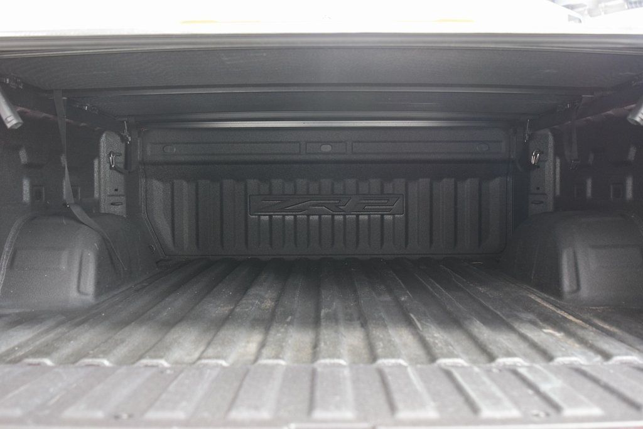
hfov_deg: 53.1
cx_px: 322
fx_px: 643
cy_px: 214
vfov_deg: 36.9
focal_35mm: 36
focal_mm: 24
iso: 1600
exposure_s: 1/10
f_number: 2.8
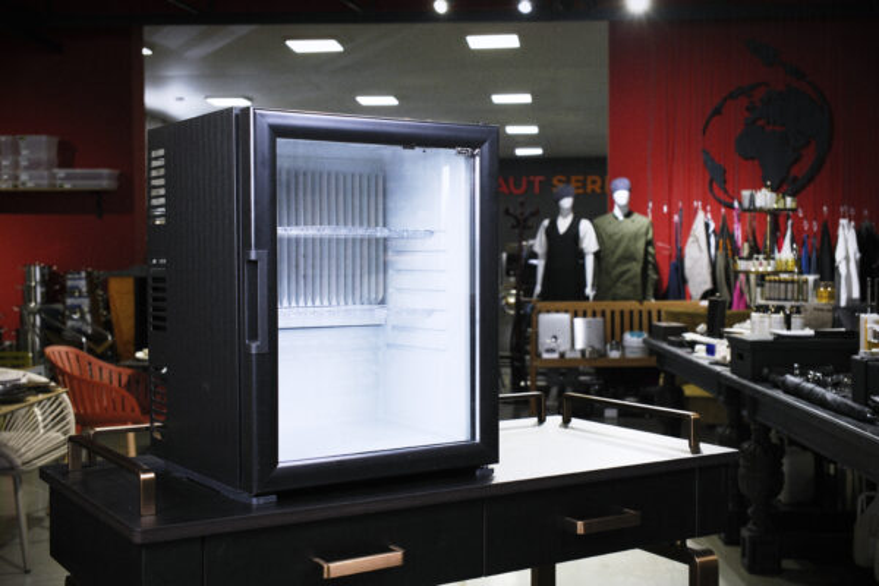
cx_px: 440
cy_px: 293
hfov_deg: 44.5
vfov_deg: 30.5
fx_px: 1074
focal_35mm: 44
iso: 640
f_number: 4.5
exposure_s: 1/80
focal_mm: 29
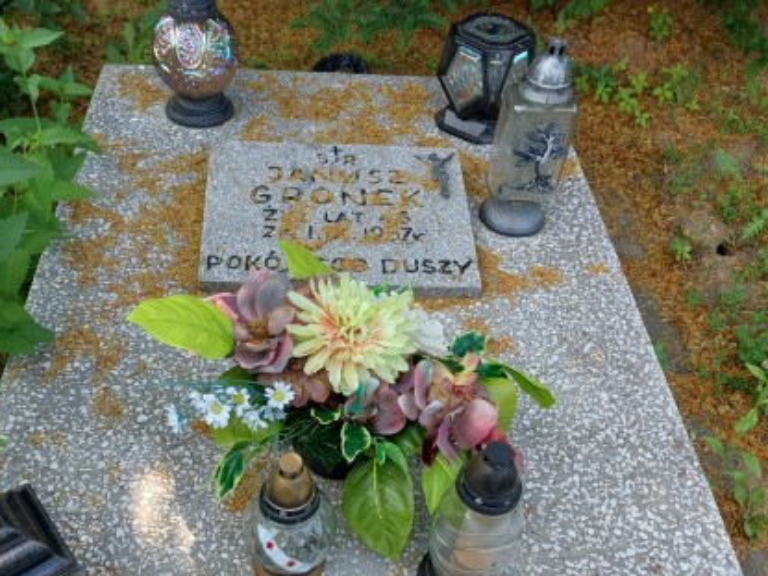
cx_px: 337
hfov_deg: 50.0
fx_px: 821
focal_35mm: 37
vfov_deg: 38.3
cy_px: 370
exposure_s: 1/371
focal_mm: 5.23
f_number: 1.8
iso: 40
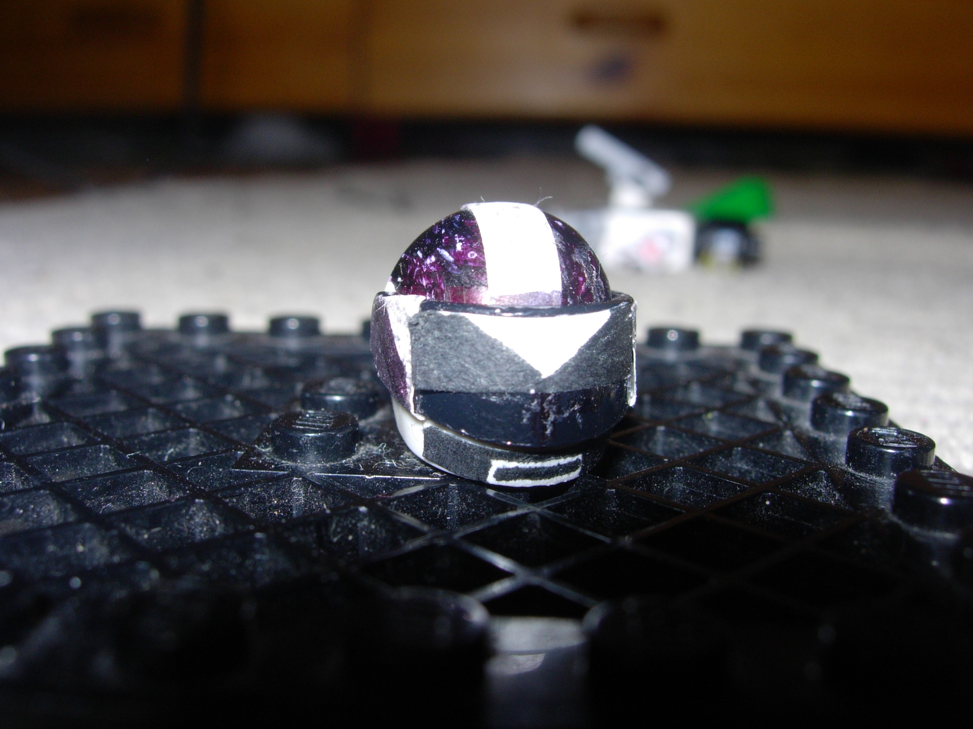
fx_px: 1096
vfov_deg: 36.8
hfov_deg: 47.9
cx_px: 486
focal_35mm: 39
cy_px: 357
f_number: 4.8
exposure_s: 1/64
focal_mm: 7.8
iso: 79
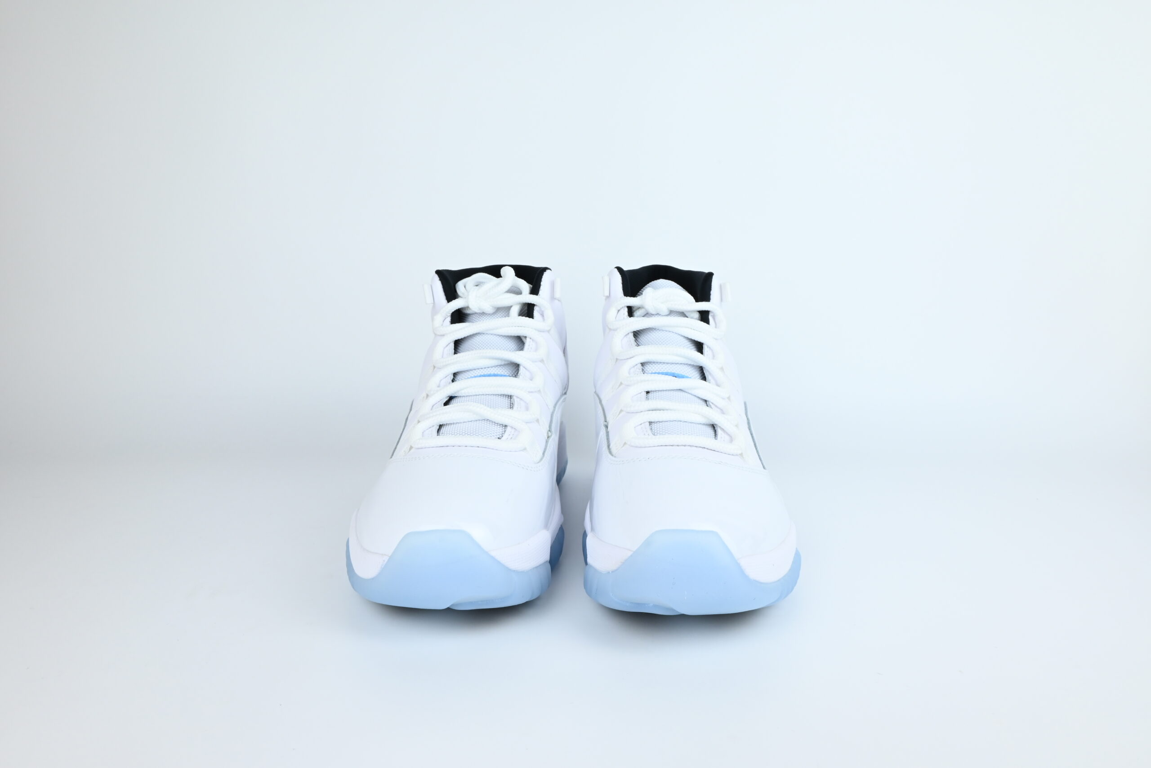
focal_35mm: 24
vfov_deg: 53.2
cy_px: 384
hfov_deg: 73.7
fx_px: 768
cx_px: 576
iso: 800
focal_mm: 24
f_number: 18
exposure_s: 1/125
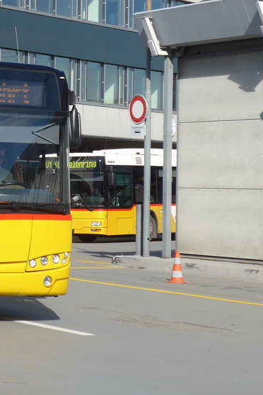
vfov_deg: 15.5
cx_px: -124
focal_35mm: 132
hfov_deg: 10.1
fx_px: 1446
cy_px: 98
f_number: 3.5
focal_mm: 12
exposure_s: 1/1000
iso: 80
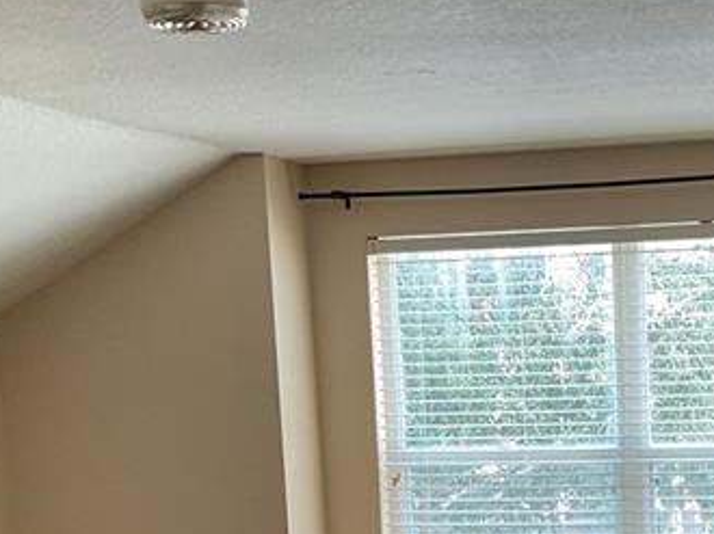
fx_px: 1855
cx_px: 677
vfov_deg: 15.3
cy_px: 770
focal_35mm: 90
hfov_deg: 21.2
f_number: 1.8
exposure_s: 1/60
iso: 64
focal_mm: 3
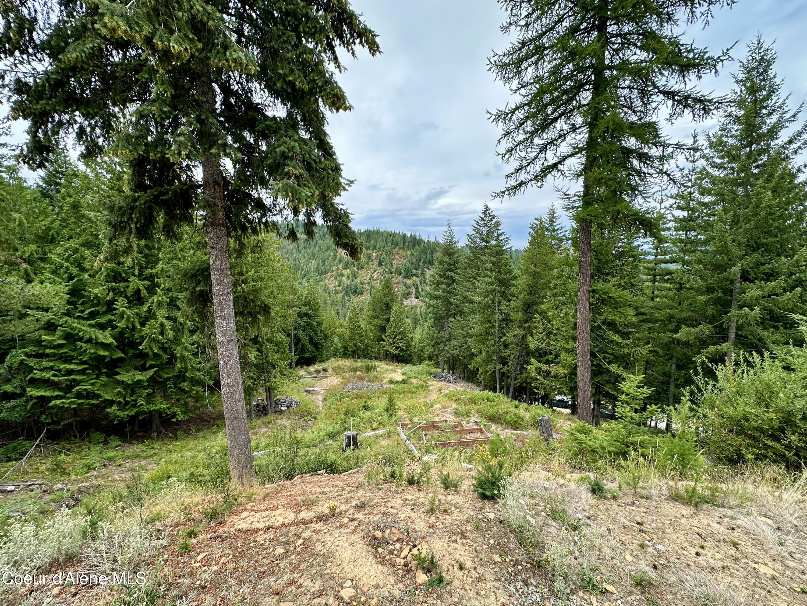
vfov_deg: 85.7
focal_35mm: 14
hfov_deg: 102.1
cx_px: 404
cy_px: 303
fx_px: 326
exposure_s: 1/643
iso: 40
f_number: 2.2
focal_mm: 2.22
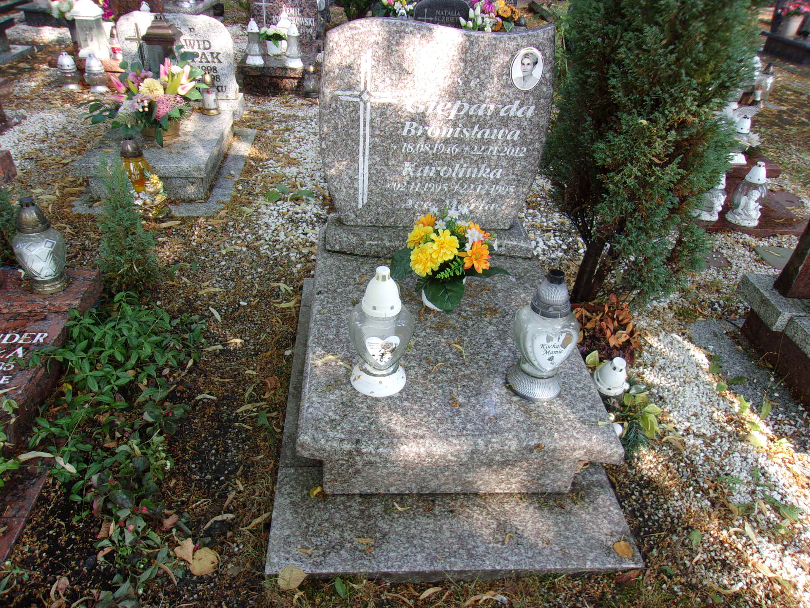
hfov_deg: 65.3
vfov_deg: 51.4
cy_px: 304
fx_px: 632
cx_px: 405
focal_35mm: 27
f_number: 3
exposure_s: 1/80
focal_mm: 4.9
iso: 80
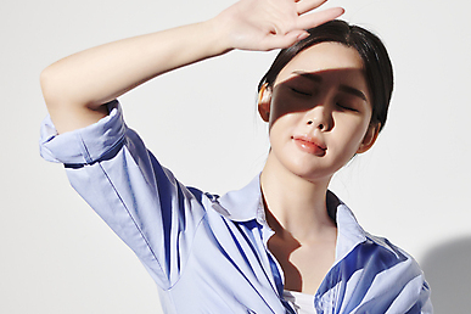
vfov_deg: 8.4
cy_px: 169
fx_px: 2132
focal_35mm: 163
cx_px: 287
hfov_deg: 12.6
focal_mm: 105
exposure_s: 1/100
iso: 400
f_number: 5.6
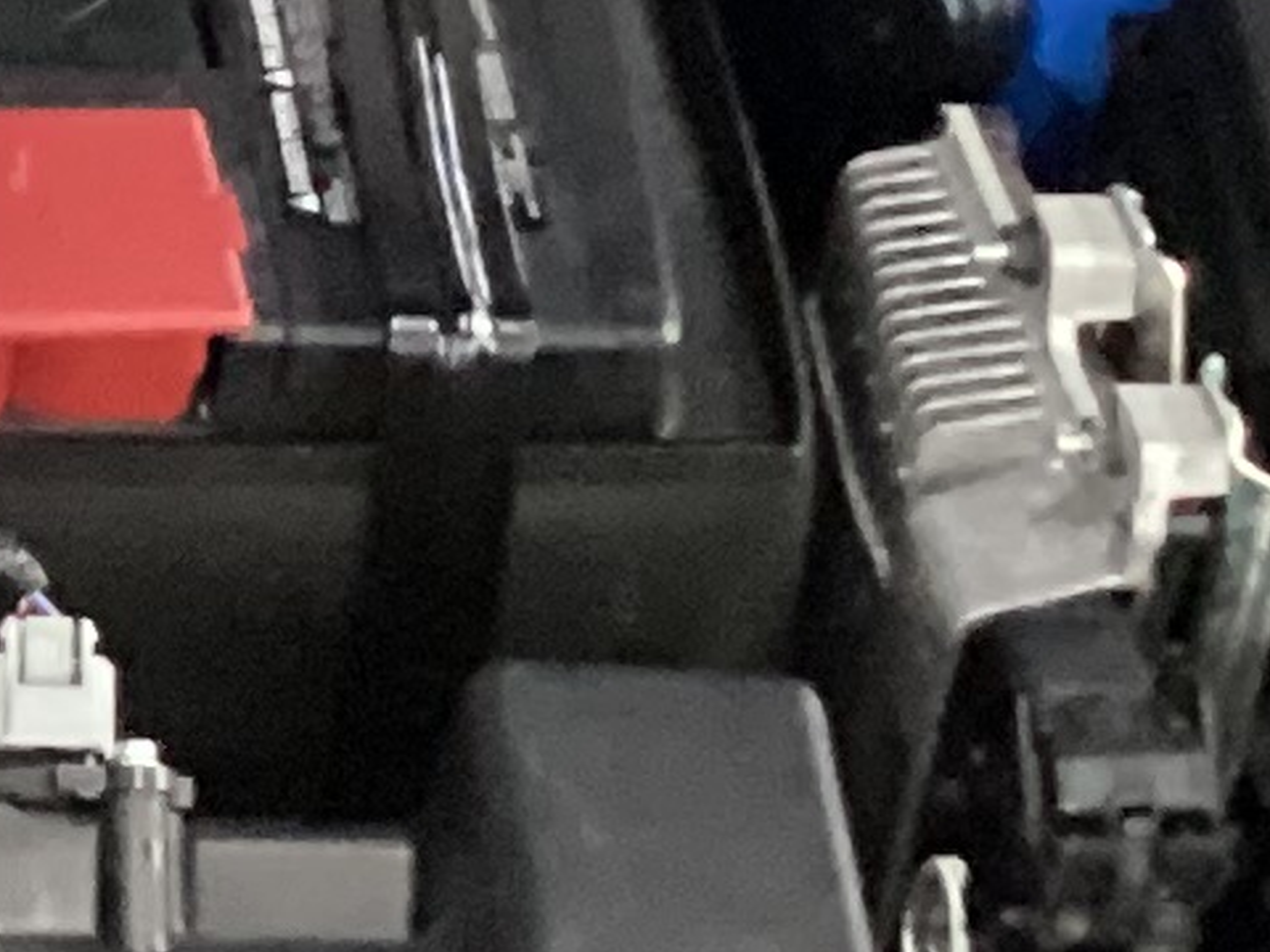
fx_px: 7741
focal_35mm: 211
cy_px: 500
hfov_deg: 8.8
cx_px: -1349
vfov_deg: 7.0
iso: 640
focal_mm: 3.3
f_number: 2.4
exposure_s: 1/24
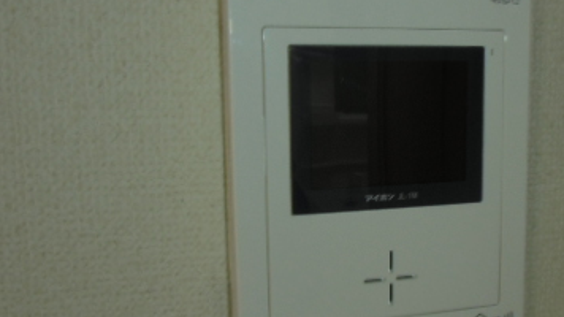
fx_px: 703
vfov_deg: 25.4
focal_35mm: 47
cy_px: 181
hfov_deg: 43.1
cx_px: 377
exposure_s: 1/8
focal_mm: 4.24
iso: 64
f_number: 3
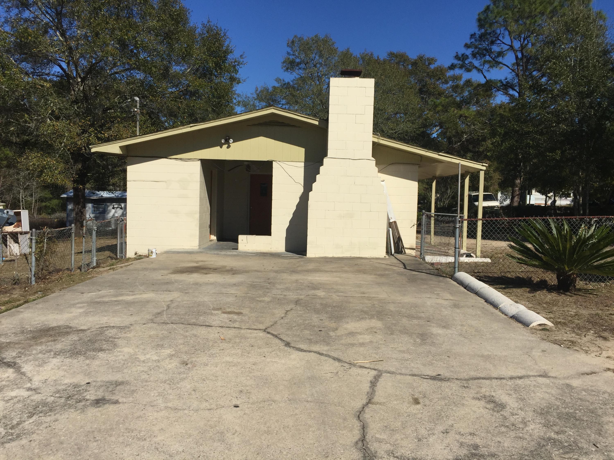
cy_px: 230
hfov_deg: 61.7
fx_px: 514
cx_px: 307
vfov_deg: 48.2
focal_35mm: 29
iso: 32
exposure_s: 1/4405
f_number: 2.2
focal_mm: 4.15
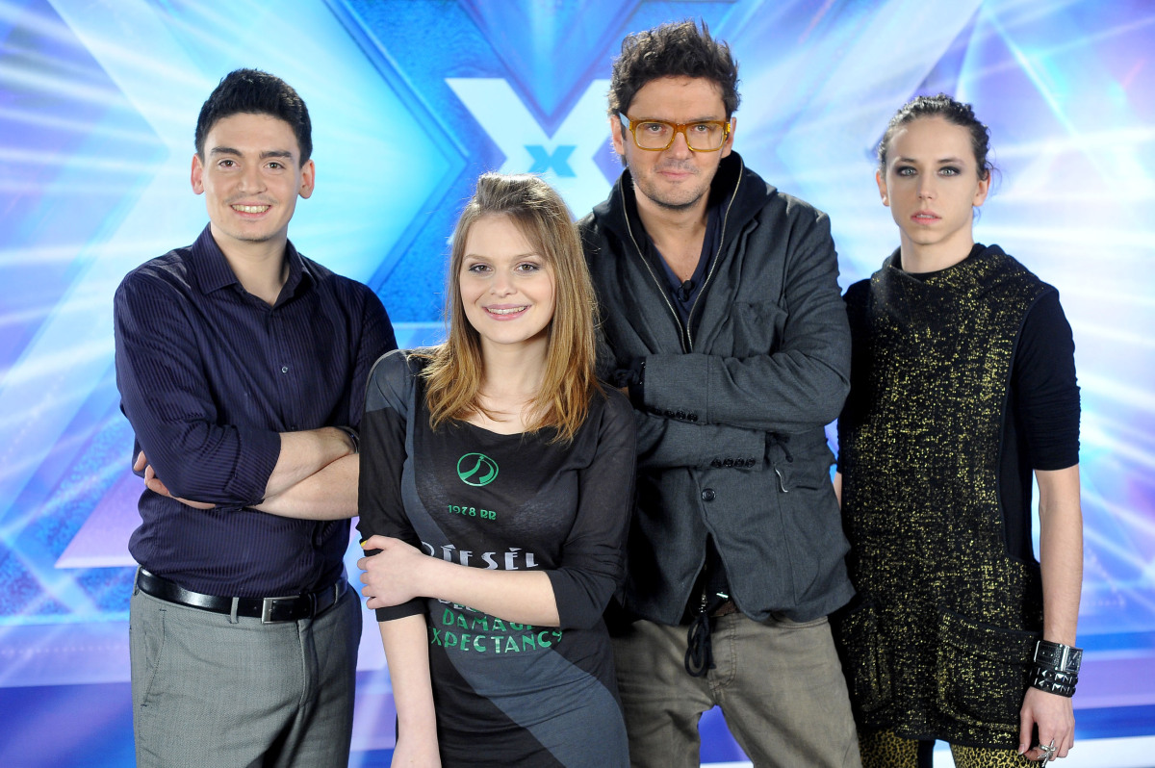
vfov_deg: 26.9
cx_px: 578
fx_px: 1603
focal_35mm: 50
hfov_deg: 39.6
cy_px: 384
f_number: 4.5
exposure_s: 1/125
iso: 1600
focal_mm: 50
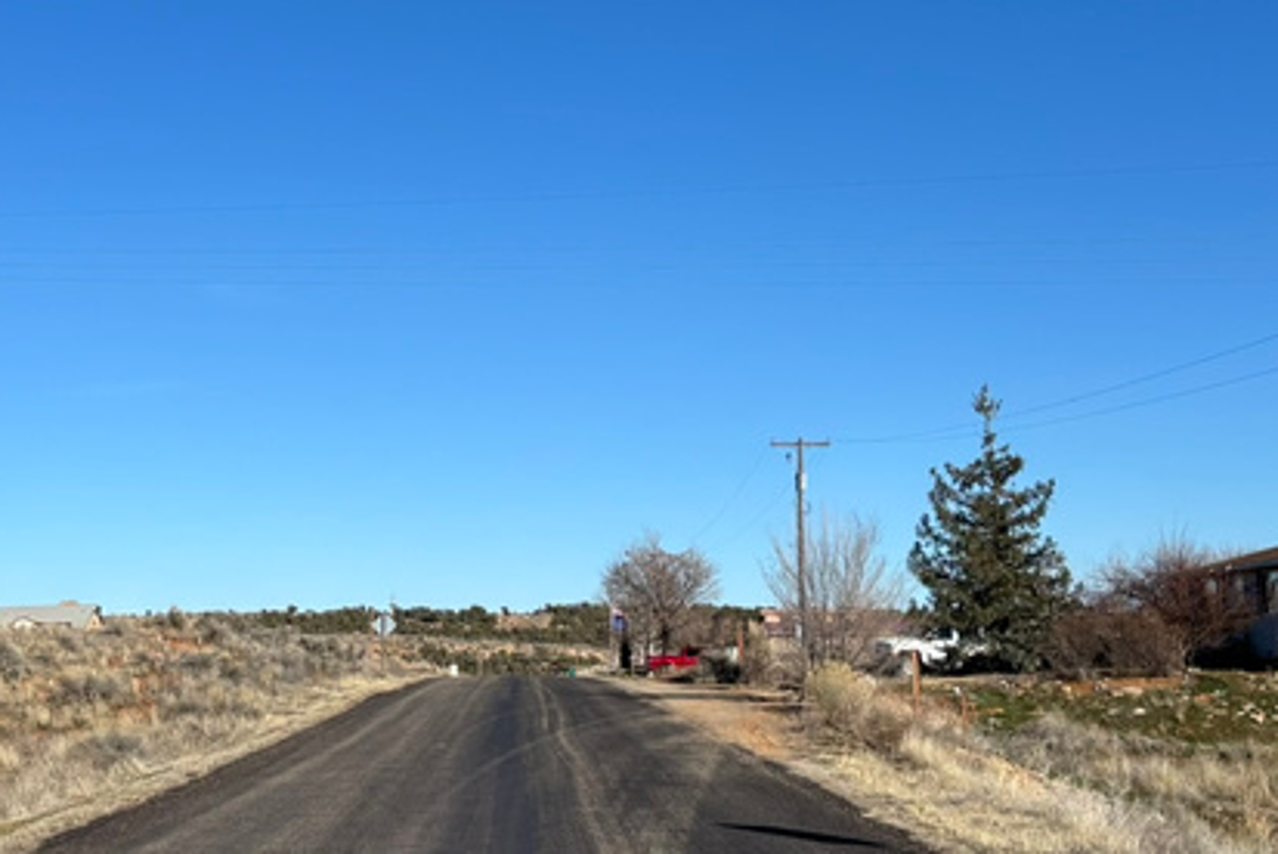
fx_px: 2380
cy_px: 350
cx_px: 452
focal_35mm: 67
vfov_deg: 20.3
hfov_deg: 29.9
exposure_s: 1/4255
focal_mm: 5.96
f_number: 1.6
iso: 50
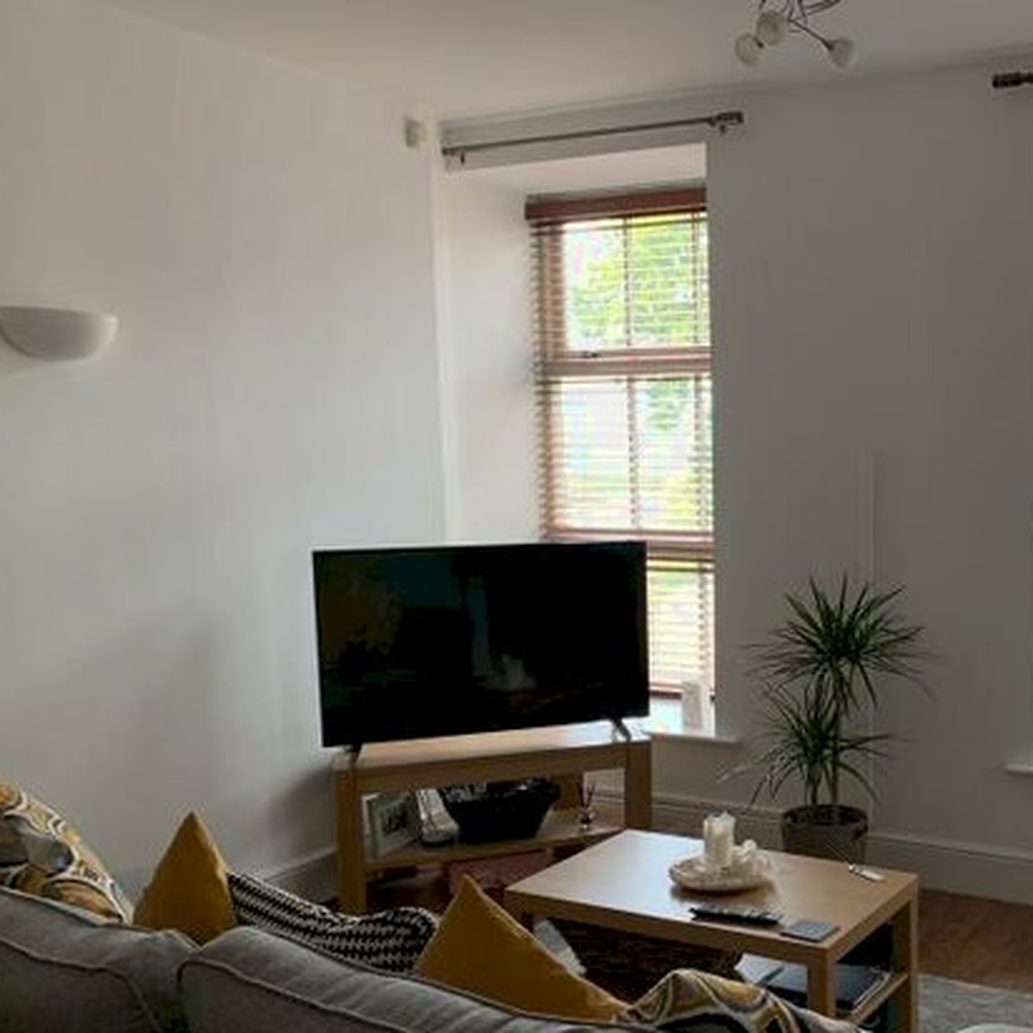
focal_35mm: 39
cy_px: 618
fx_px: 1317
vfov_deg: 42.6
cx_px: 802
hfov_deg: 41.3
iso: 100
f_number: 1.8
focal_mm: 4.25
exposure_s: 1/65
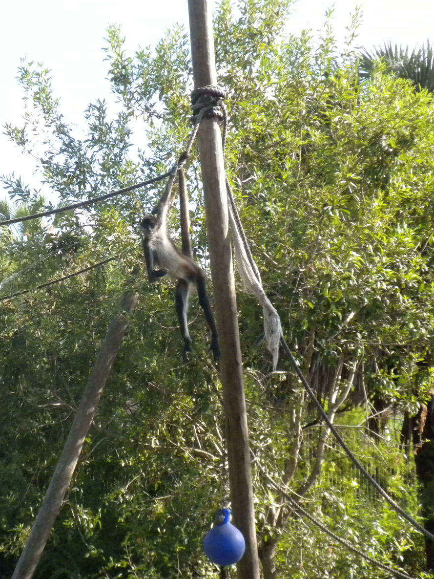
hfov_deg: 18.1
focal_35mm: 81
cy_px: 291
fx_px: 1354
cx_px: 95
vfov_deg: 24.1
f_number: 4.7
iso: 400
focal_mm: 10.7
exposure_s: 1/753
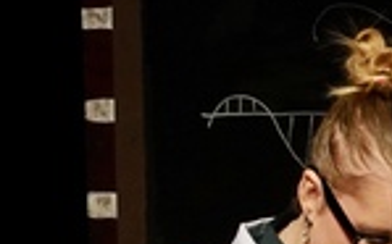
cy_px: 796
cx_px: 1063
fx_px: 20611
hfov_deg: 1.1
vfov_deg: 0.7
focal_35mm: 1930
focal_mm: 275
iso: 3200
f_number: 11
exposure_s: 1/100
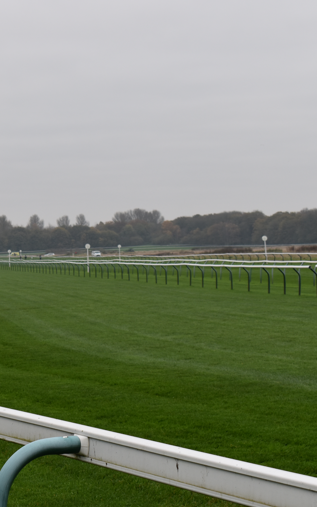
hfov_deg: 11.5
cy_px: 264
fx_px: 1548
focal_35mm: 112
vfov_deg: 18.6
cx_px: -62
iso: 320
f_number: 8
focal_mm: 46
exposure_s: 1/250
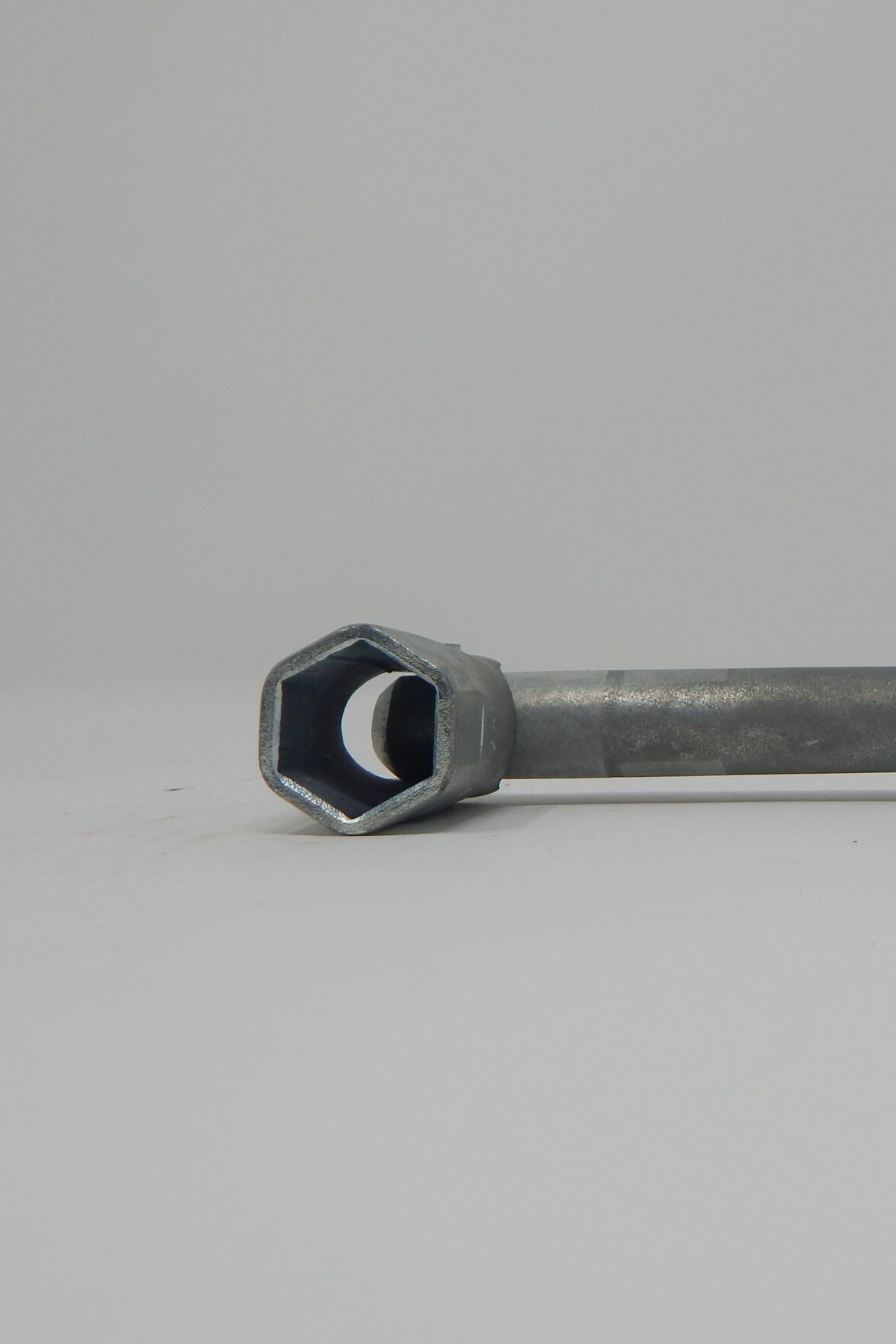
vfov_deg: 41.9
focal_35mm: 47
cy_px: 622
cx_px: 953
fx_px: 1754
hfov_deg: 26.7
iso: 125
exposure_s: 1/160
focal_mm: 5.6
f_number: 3.2
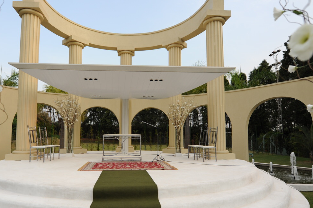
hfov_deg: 75.8
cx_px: 136
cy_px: 122
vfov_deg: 54.7
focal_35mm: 23
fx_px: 200
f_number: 2.8
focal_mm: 14
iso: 200
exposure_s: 1/800
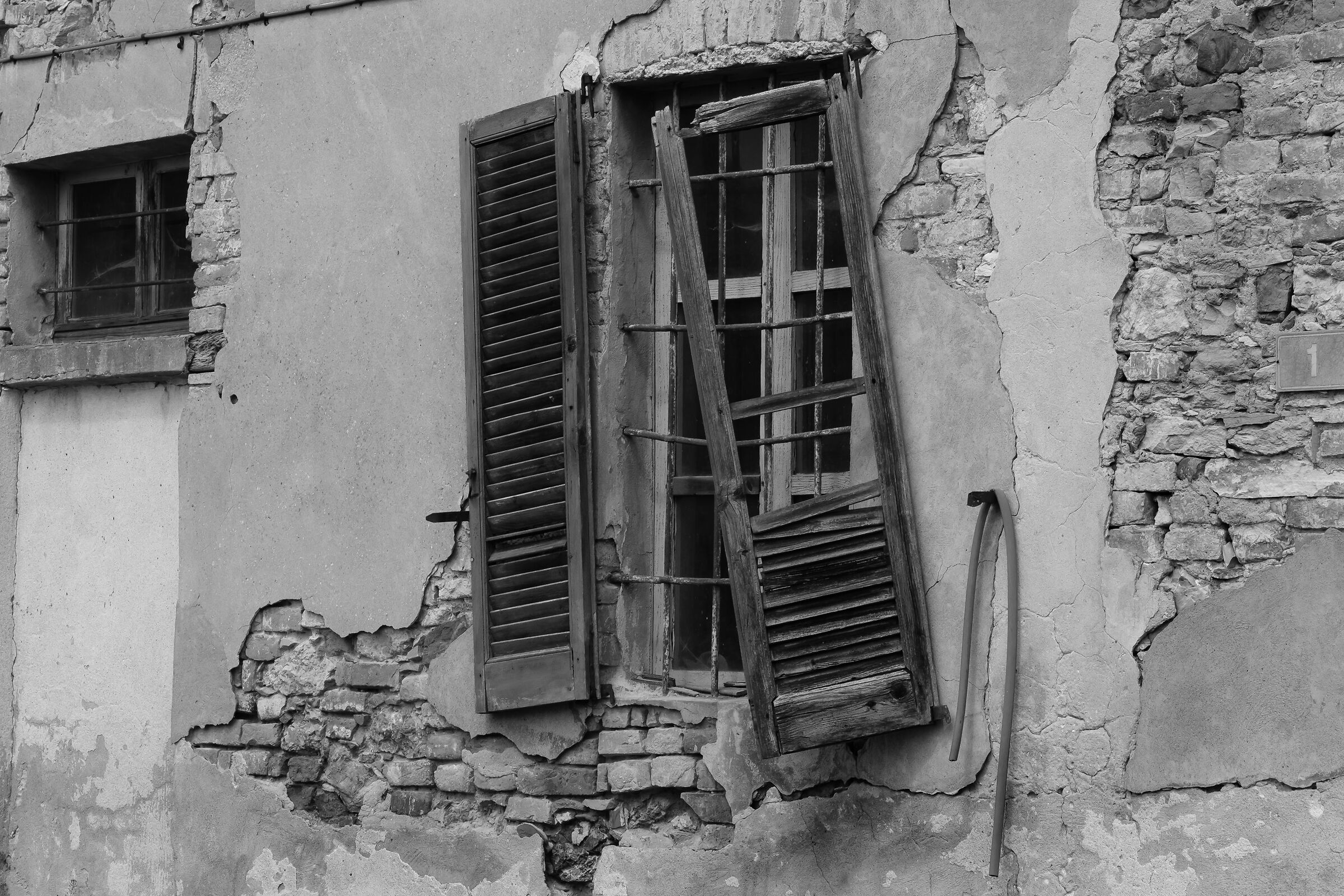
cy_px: 448
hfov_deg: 23.1
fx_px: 3285
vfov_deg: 15.5
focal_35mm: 88
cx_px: 672
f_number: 13
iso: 200
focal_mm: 58.6
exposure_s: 1/160
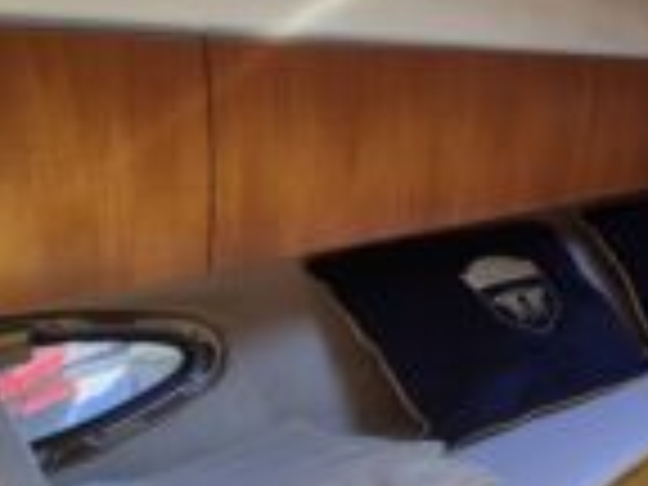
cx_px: 891
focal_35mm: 36
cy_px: 248
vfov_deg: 39.7
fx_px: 674
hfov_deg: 33.1
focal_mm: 2.2
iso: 50
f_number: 2.2
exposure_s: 1/246
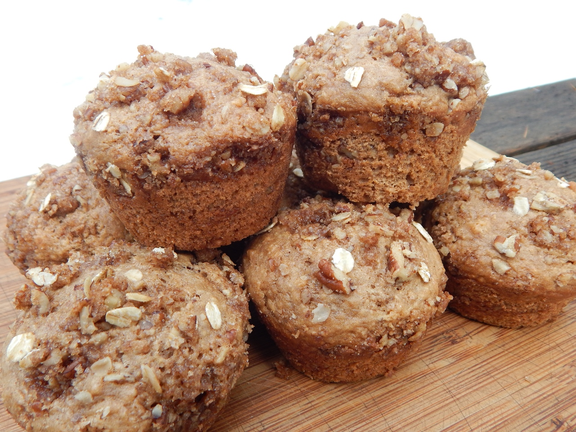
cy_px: 216
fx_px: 466
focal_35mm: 28
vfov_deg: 49.7
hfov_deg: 63.4
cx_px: 288
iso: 125
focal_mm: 5.1
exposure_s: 1/100
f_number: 3.2
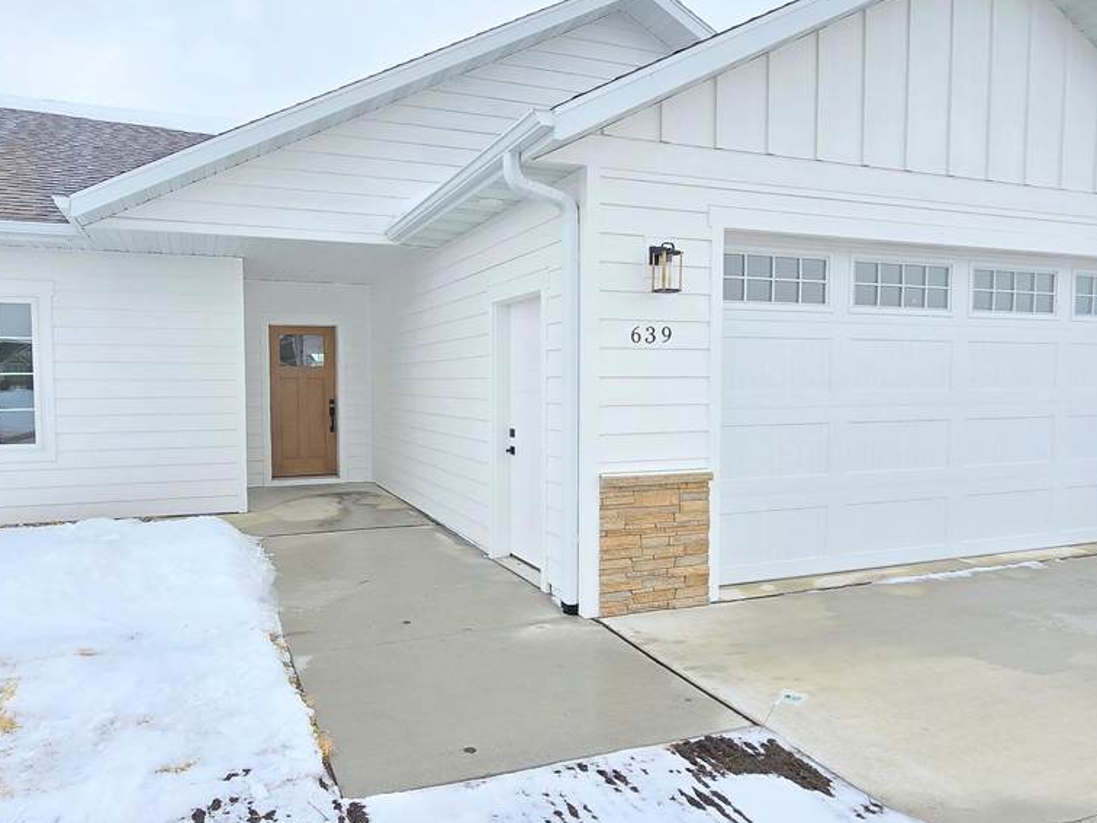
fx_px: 697
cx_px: 469
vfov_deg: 61.1
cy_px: 409
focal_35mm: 22
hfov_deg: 75.9
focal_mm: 2.2
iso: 50
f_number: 2.2
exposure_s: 1/541
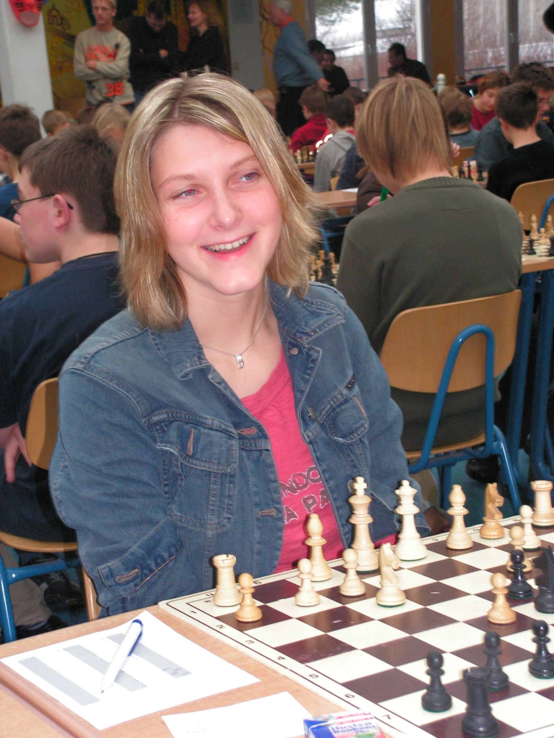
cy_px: 369
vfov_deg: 27.4
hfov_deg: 20.7
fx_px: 1515
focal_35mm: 71
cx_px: 277
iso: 200
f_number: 3.3
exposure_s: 1/80
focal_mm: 11.9
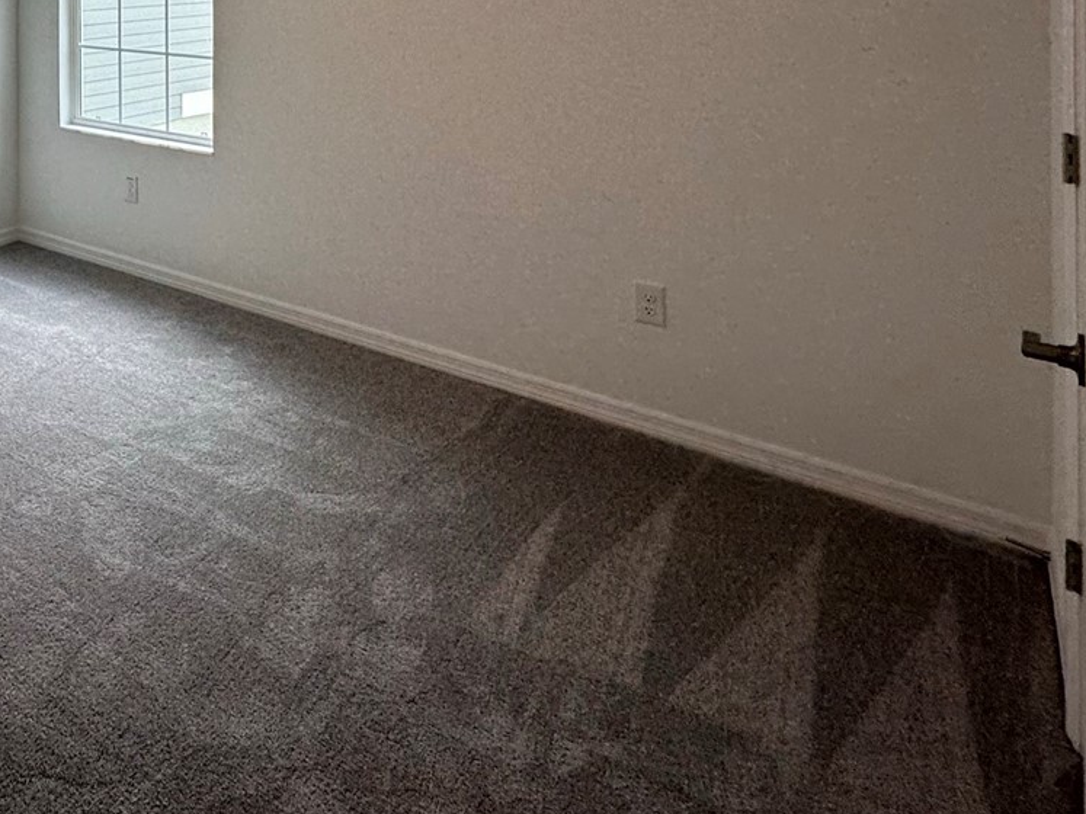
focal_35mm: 30
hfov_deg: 50.2
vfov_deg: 39.8
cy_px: -39
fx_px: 941
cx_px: 32
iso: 80
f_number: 2.2
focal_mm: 2.22
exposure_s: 1/120
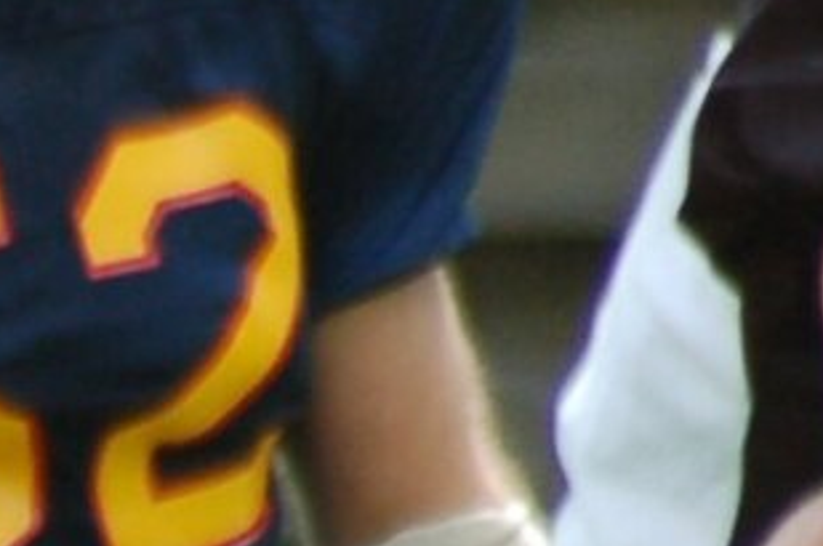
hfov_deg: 0.6
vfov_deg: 0.4
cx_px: -786
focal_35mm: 3208
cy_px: 1023
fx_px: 73223
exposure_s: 1/640
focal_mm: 300
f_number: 5.6
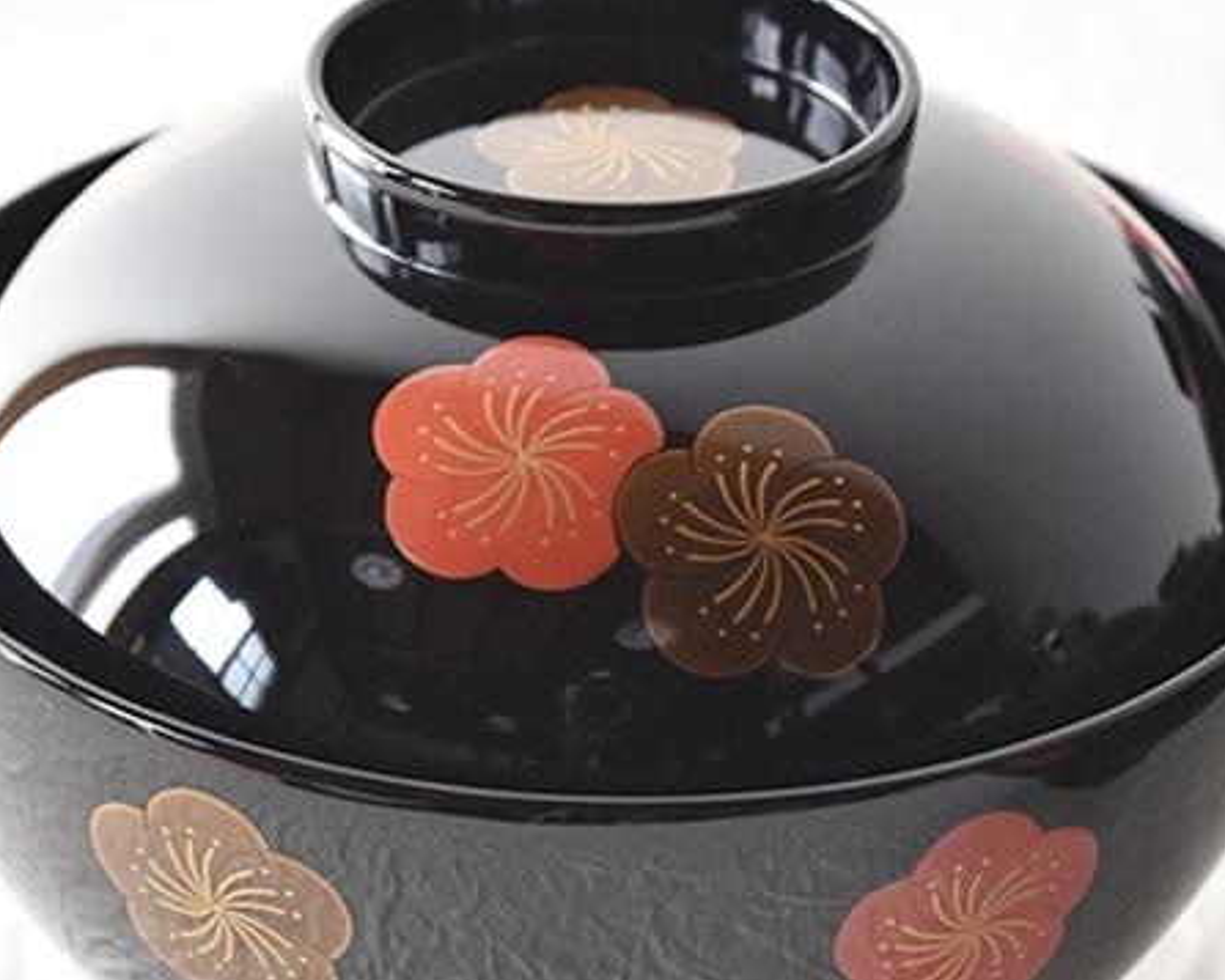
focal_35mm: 139
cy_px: 679
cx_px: 632
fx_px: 5035
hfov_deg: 13.9
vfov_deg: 11.1
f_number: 5.6
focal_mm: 55
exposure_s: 1/4
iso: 800
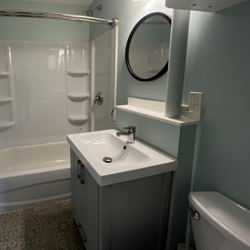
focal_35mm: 18
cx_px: 61
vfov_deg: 80.1
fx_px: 147
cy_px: 105
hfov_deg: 74.6
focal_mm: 1.57
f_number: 1.8
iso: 250
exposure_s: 1/74
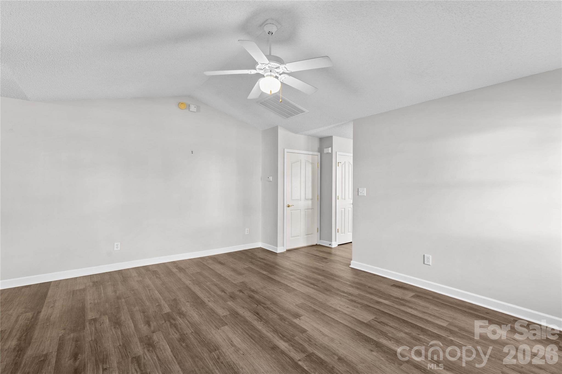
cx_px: 281
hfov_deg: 96.7
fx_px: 250
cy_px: 187
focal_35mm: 16
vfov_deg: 73.7
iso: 100
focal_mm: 16
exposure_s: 1.6
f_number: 8
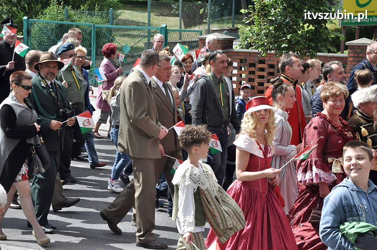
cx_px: 188
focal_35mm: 93
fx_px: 973
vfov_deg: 14.7
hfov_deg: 21.9
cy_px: 125
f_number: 10
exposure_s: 1/1600
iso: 1250
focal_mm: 62
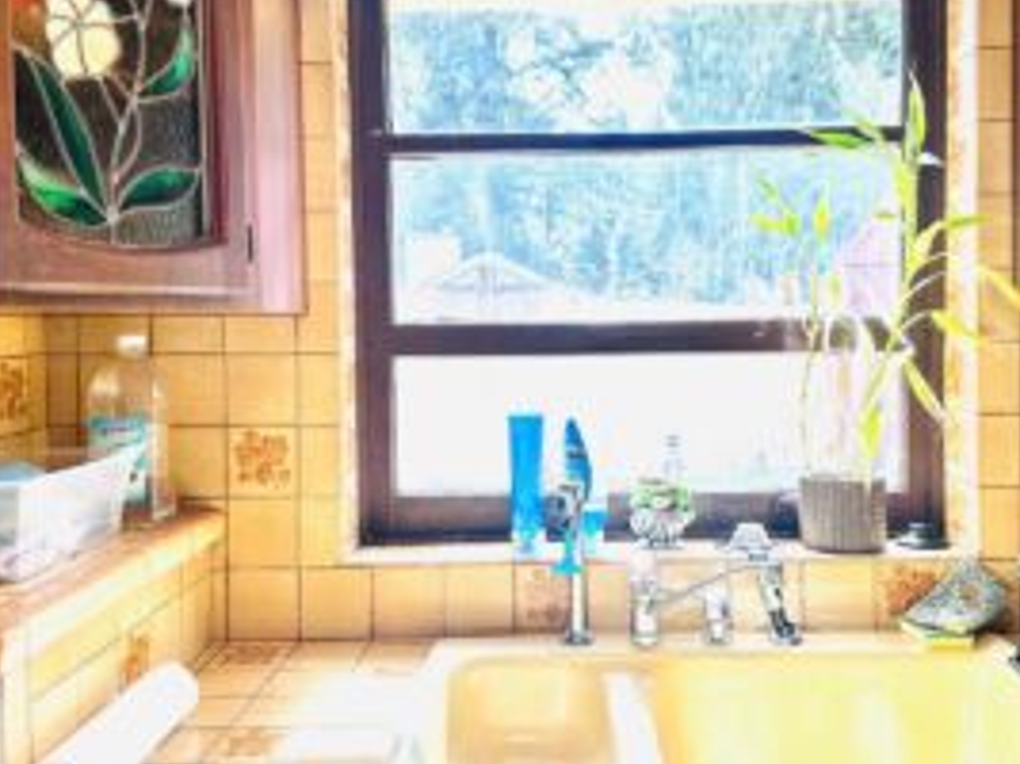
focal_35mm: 36
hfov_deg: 51.4
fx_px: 1060
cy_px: 359
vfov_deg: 39.6
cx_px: 535
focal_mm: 6.86
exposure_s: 1/498
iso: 80
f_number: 1.78
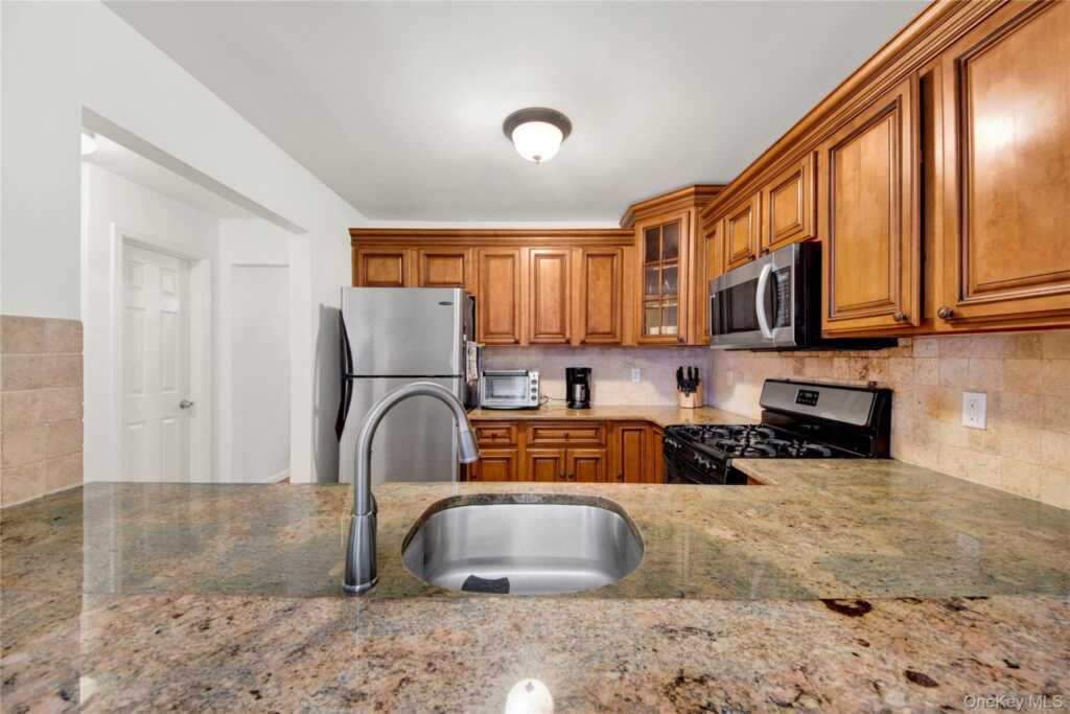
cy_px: 357
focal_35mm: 12
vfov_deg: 90.0
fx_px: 357
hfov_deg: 112.6
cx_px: 535
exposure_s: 6
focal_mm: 8
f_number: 8
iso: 100
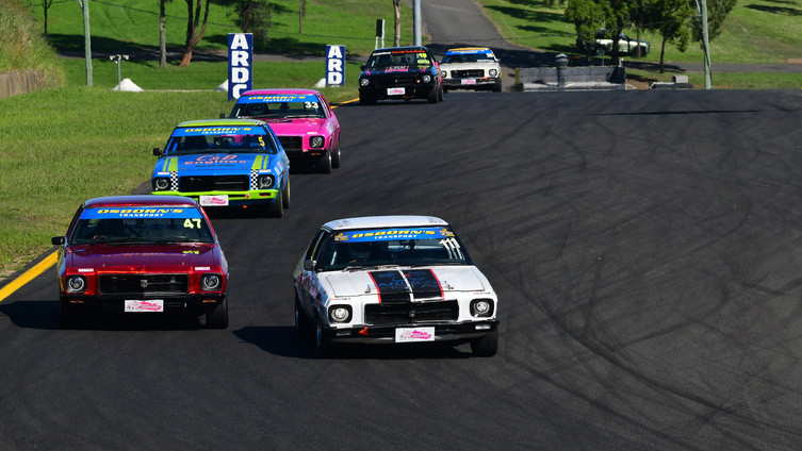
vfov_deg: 3.6
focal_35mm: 334
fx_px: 7105
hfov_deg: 6.5
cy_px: 249
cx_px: 392
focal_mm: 200
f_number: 13
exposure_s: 1/640
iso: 400
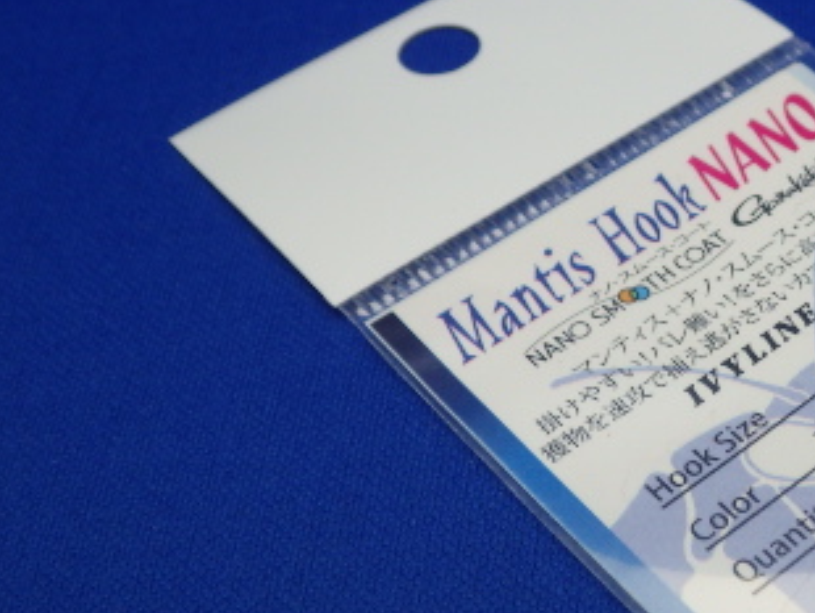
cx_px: 810
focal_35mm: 64
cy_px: 447
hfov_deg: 28.4
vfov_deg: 22.8
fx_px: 1508
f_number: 3.1
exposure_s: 1/45
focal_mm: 5.5
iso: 160
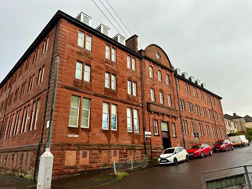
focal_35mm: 24
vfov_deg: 56.8
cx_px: 126
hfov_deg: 71.6
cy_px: 94
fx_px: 175
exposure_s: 1/392
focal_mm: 6.86
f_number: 1.78
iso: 80
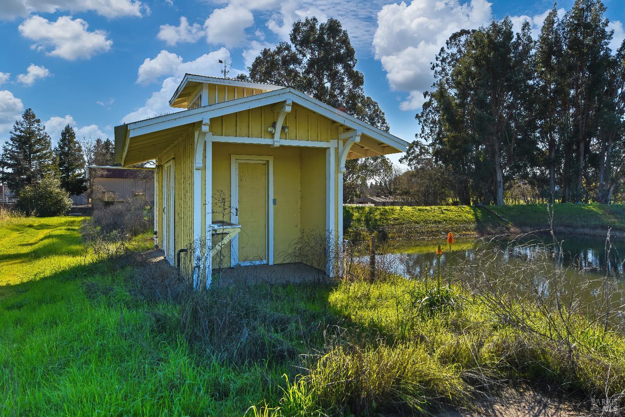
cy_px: 208
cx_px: 312
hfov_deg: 77.3
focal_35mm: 22
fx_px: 391
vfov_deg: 56.1
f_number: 6.3
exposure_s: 1/160
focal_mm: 15
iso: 100
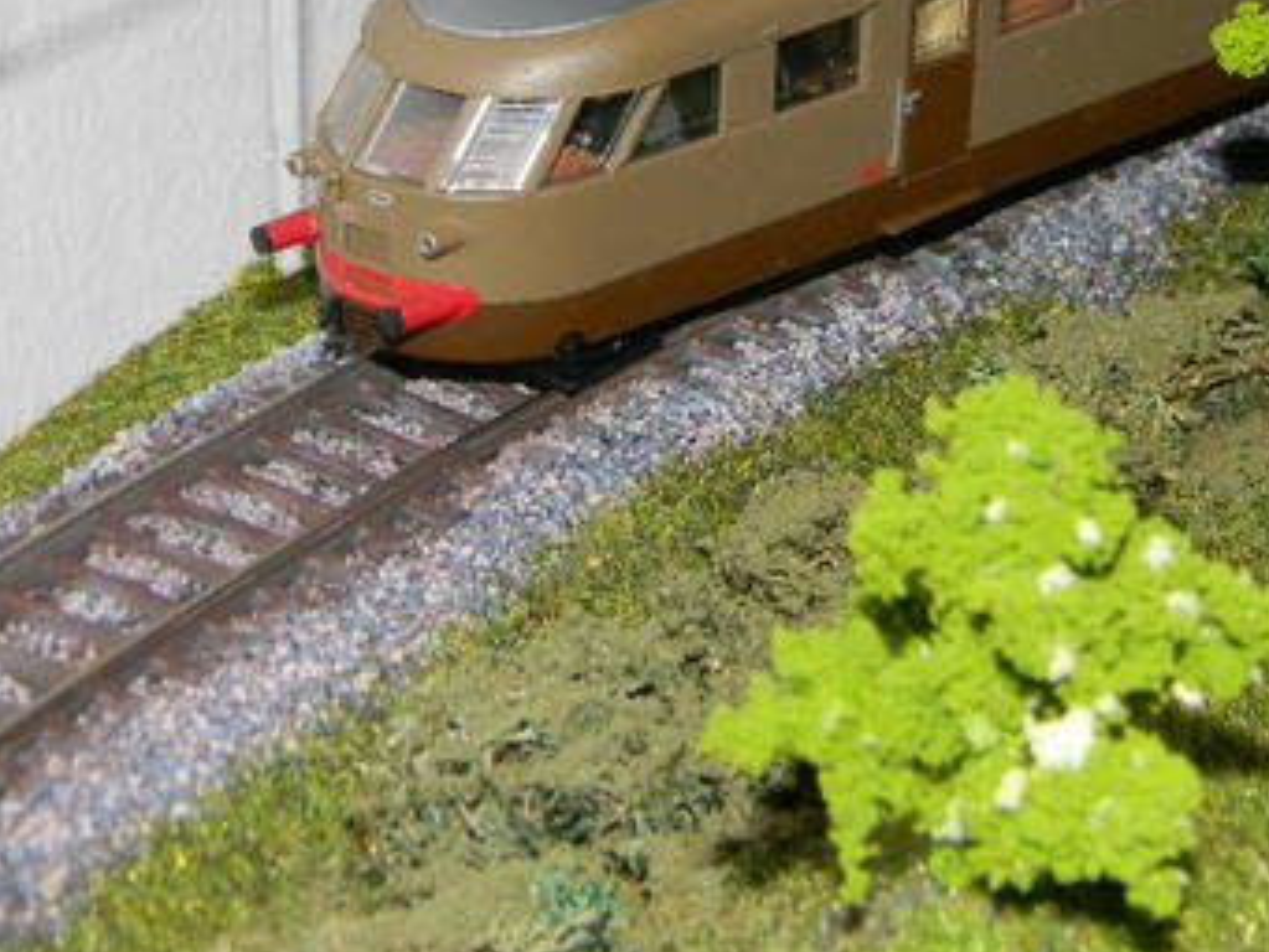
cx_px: 1061
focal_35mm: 105
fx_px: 3851
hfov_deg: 18.5
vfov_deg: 14.0
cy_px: 78
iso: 200
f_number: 8.2
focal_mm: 10.1
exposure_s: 1/30
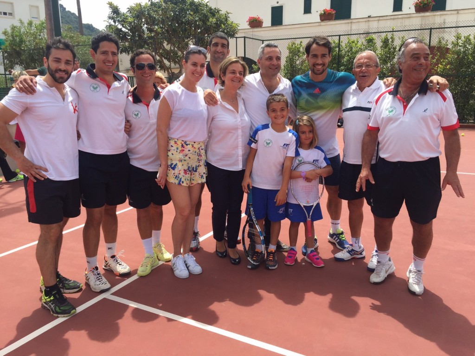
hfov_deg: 61.7
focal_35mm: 29
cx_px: 238
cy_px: 178
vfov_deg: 48.2
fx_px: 398
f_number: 2.2
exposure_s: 1/1014
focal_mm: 4.15
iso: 32
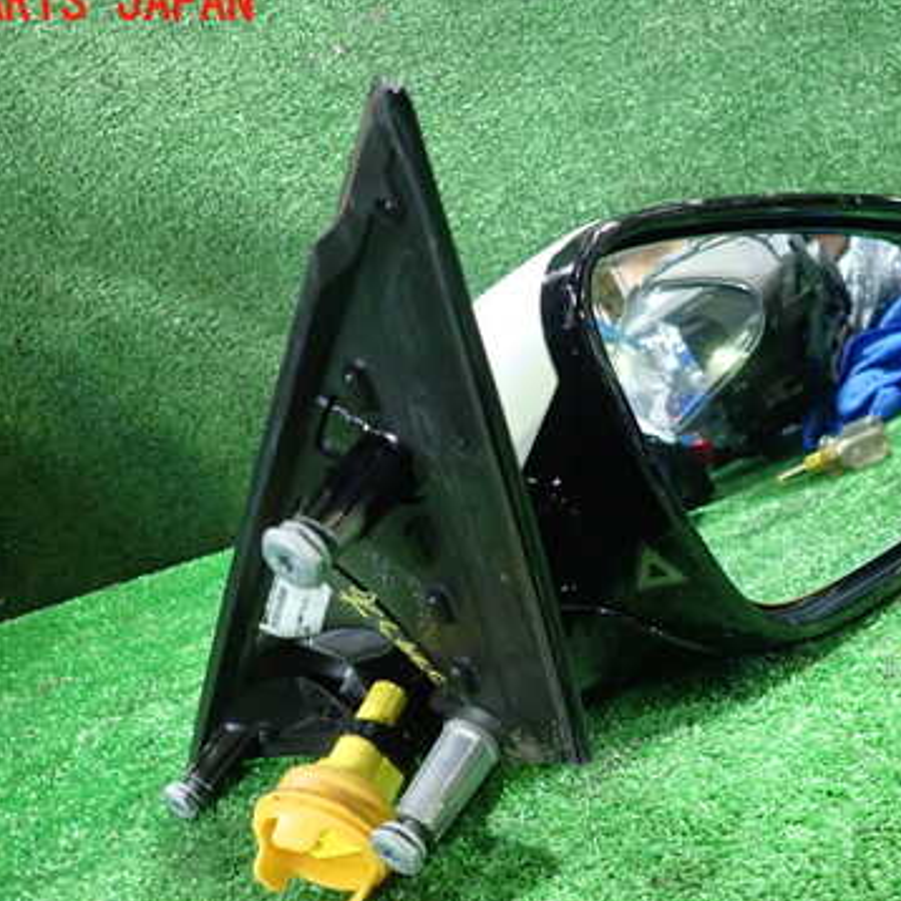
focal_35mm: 37
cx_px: 551
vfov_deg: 44.7
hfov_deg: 44.6
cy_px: 539
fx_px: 1090
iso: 640
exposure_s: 1/30
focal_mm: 4.5
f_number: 2
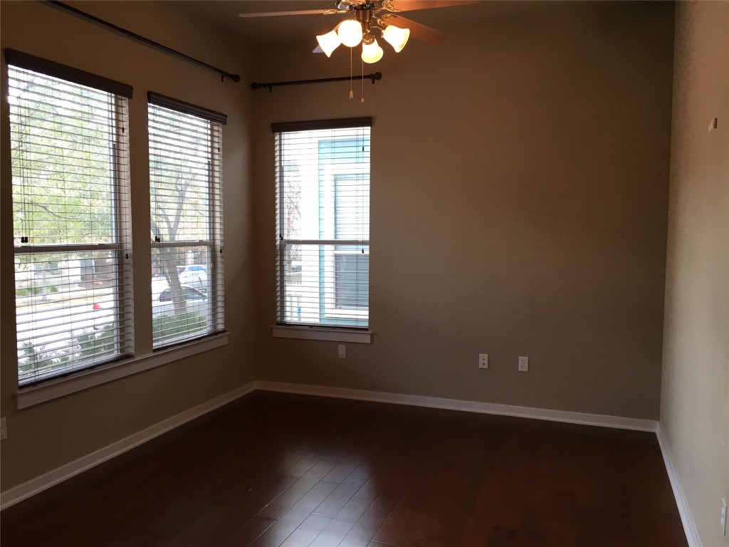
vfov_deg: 48.2
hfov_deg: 61.7
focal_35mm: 29
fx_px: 611
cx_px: 364
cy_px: 274
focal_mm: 4.15
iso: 25
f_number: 2.2
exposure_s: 1/30
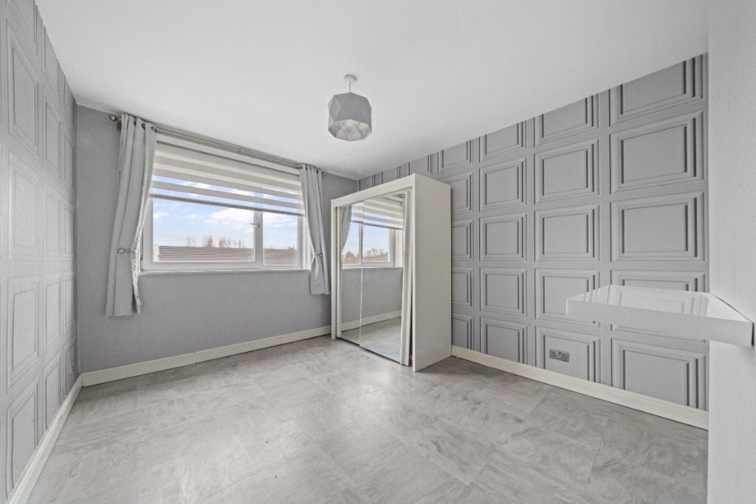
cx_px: 378
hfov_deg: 112.6
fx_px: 252
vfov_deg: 90.0
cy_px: 252
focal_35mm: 12
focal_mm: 12
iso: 800
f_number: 22
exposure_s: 3.2
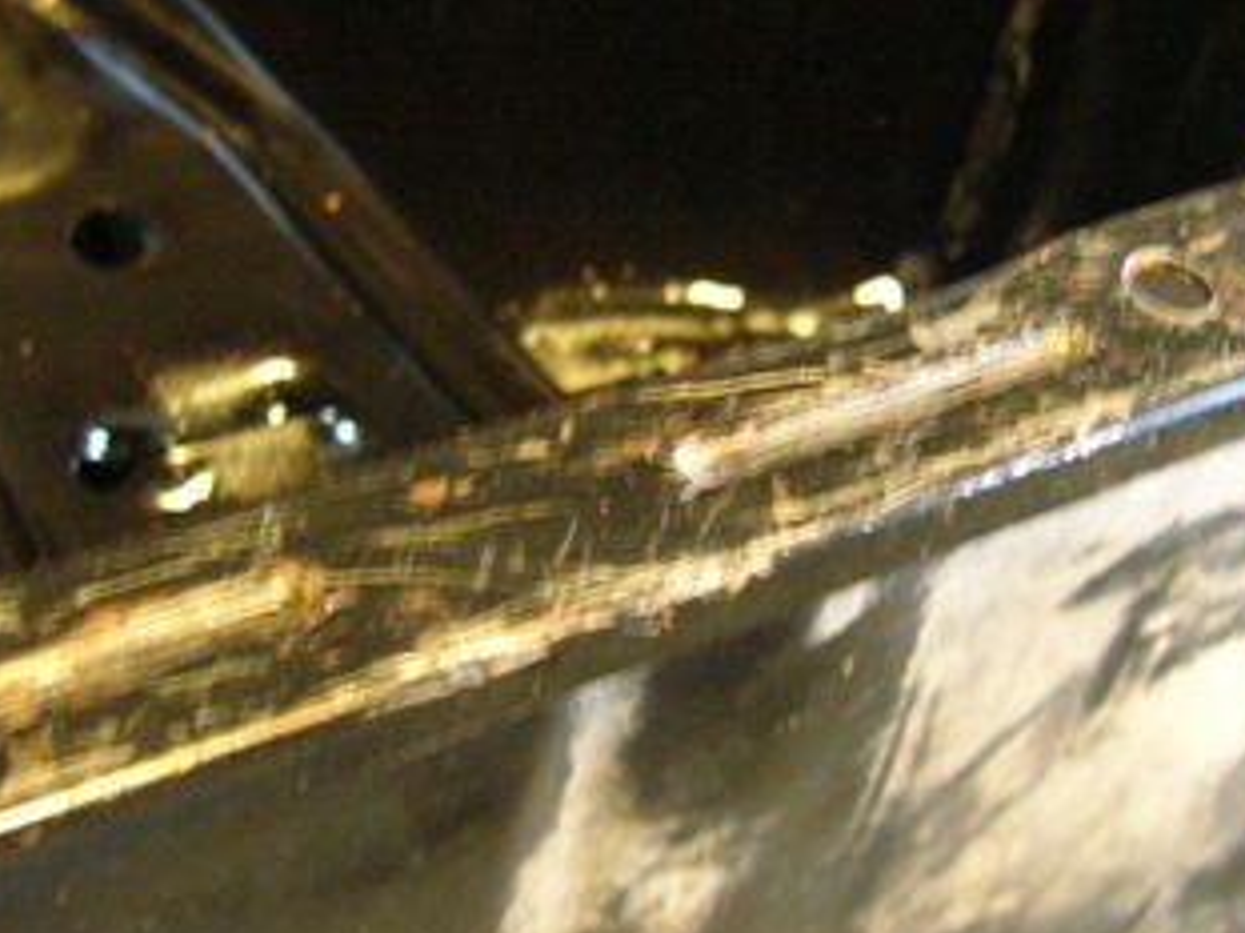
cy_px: 442
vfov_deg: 21.0
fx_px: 2517
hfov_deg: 27.8
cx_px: 596
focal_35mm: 70
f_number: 2.9
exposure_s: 1/2.5
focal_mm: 5.7
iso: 200
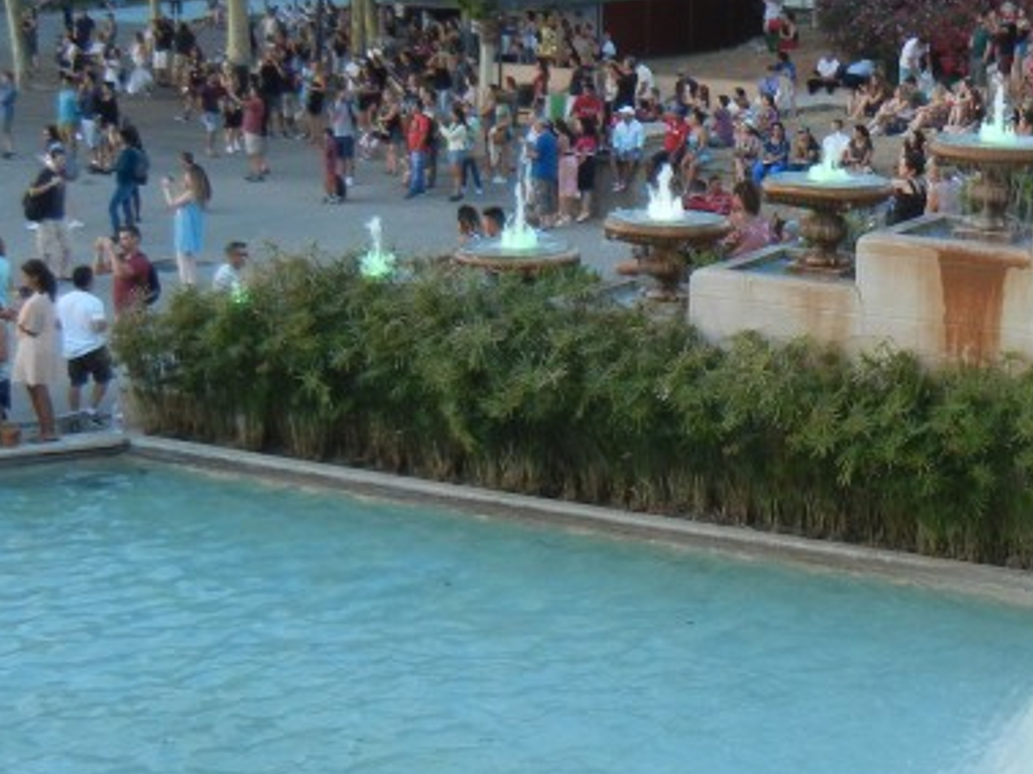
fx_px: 2416
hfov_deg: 23.6
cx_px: 894
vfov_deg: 18.2
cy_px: 281
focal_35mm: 81
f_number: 3.5
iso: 240
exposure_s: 1/30
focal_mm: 5.4
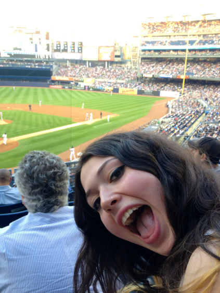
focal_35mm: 35
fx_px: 297
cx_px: 110
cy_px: 146
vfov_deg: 52.6
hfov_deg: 40.7
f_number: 2.4
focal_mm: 4.28
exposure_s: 1/60
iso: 64
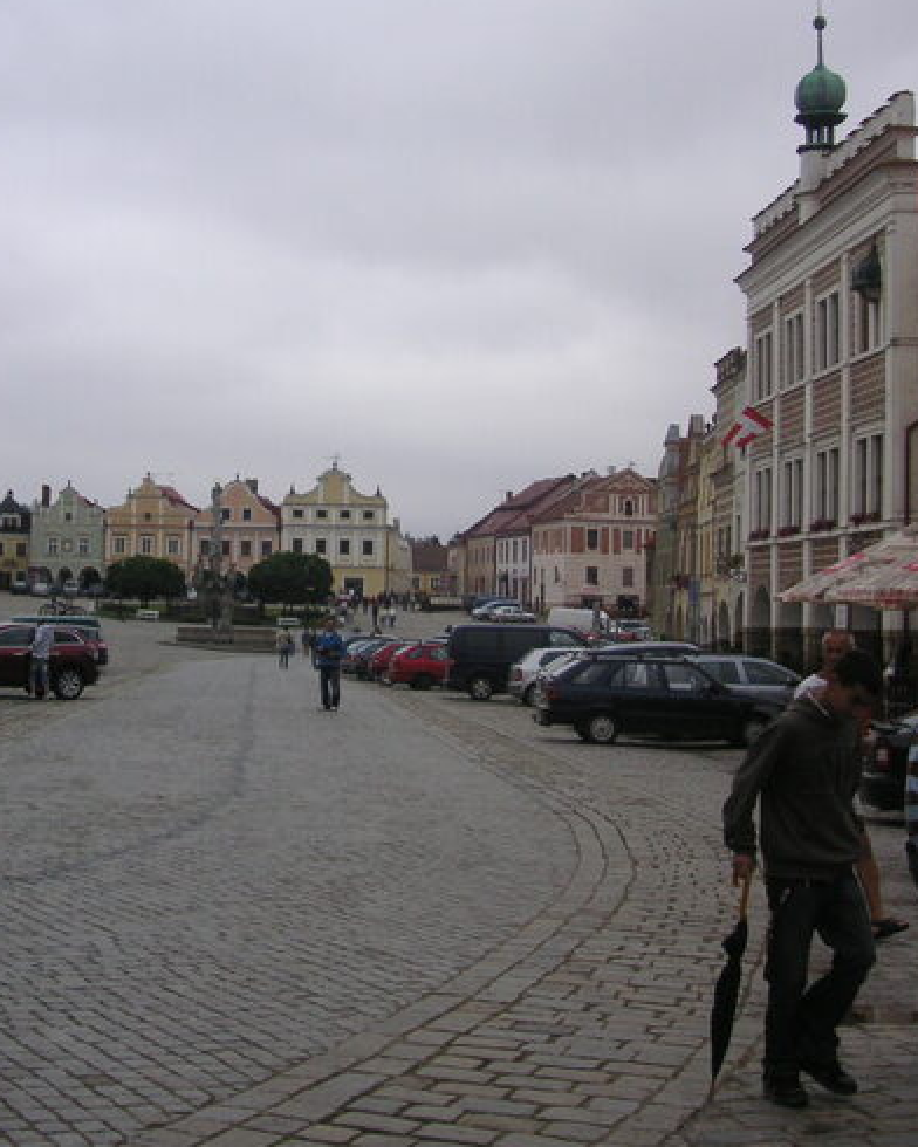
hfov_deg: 25.3
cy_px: 466
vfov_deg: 31.9
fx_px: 2004
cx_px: 159
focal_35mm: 59
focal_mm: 6.1
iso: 50
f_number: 2.8
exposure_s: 1/750
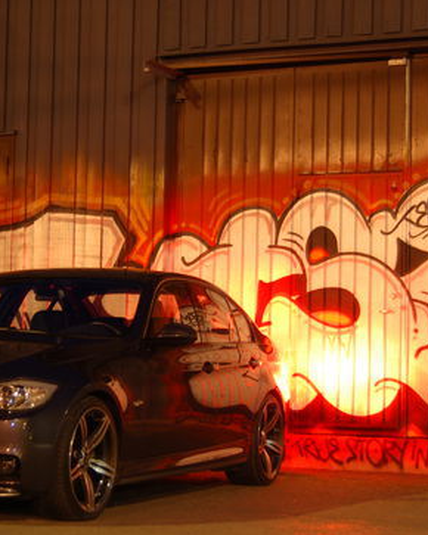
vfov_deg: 22.0
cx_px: 105
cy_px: 287
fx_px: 1376
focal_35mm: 87
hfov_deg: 17.6
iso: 200
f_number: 4.8
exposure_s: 6
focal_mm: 35
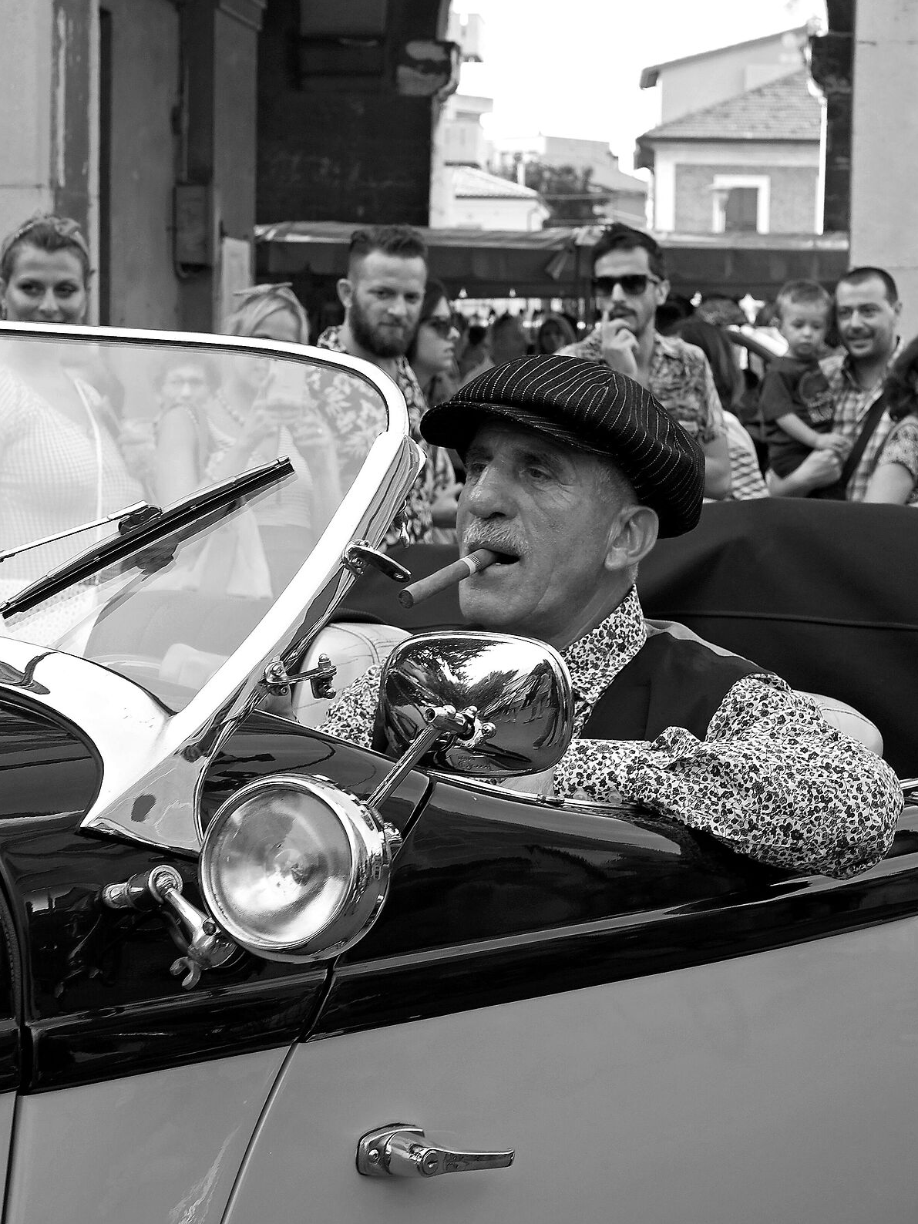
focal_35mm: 77
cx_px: 489
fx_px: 2723
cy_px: 614
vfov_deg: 25.3
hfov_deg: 19.1
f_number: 7.1
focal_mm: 35
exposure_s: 1/125
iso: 400
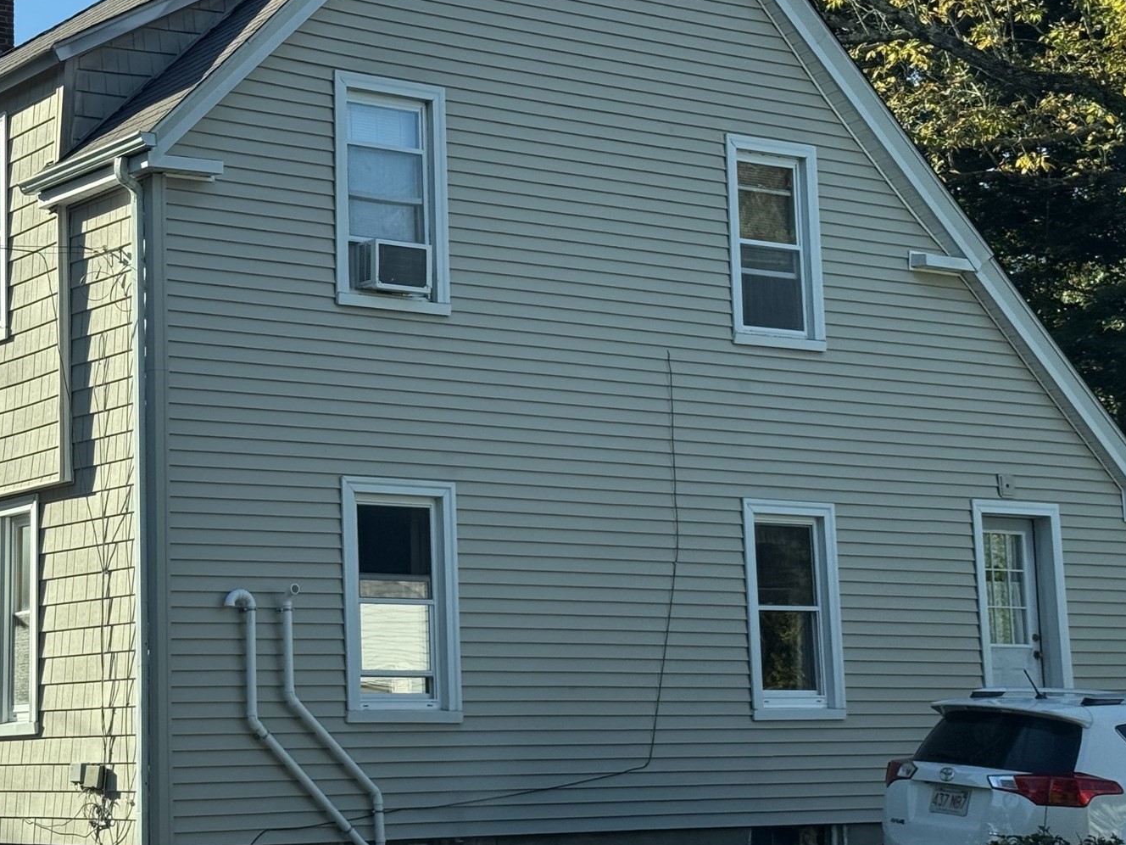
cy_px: 409
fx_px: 2407
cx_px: 263
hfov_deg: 26.0
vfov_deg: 19.9
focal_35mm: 74
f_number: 1.78
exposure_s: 1/1795
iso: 64
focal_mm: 6.76
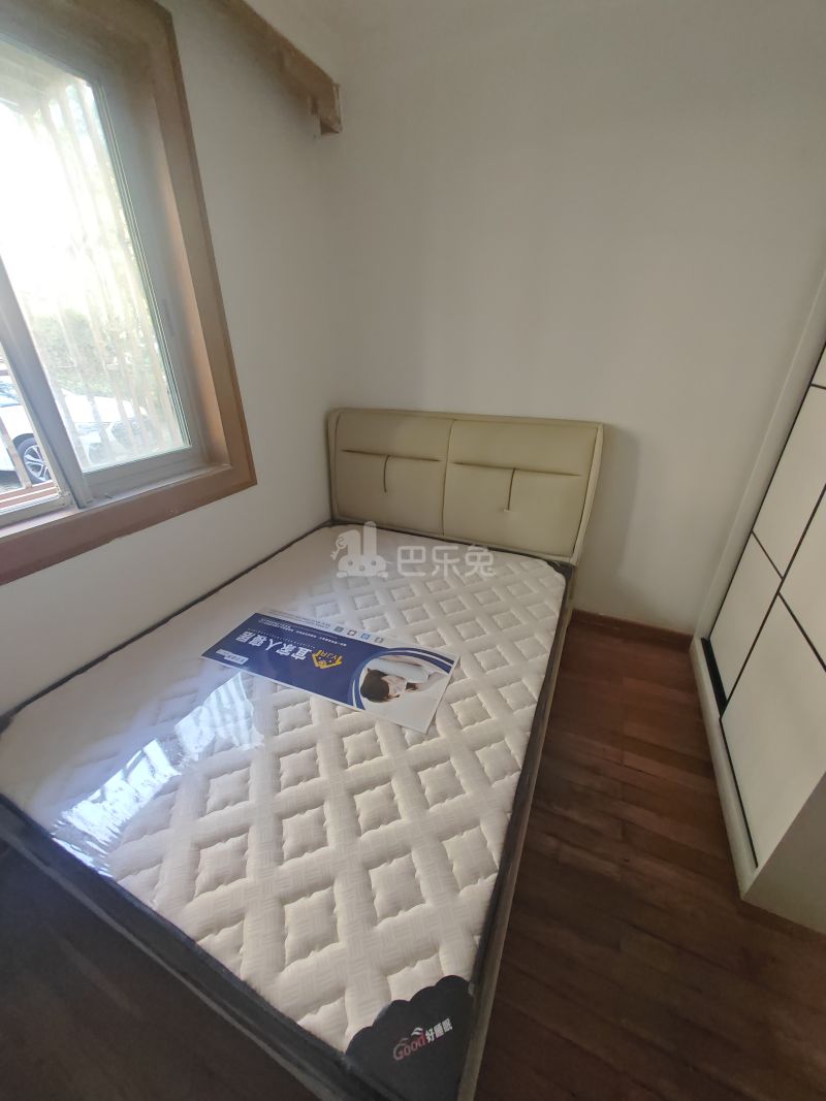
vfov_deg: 106.2
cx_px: 413
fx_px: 414
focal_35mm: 13
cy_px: 550
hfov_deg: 89.9
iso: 320
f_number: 2
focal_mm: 1.82
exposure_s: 1/50
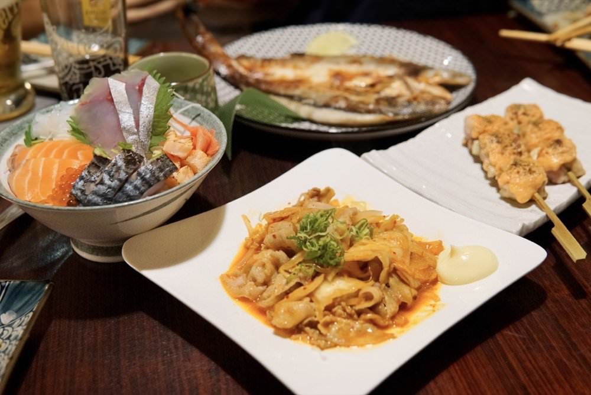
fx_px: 739
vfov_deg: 29.9
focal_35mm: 45
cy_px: 198
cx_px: 296
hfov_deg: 43.6
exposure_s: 1/160
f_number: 3.2
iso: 1600
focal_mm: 30
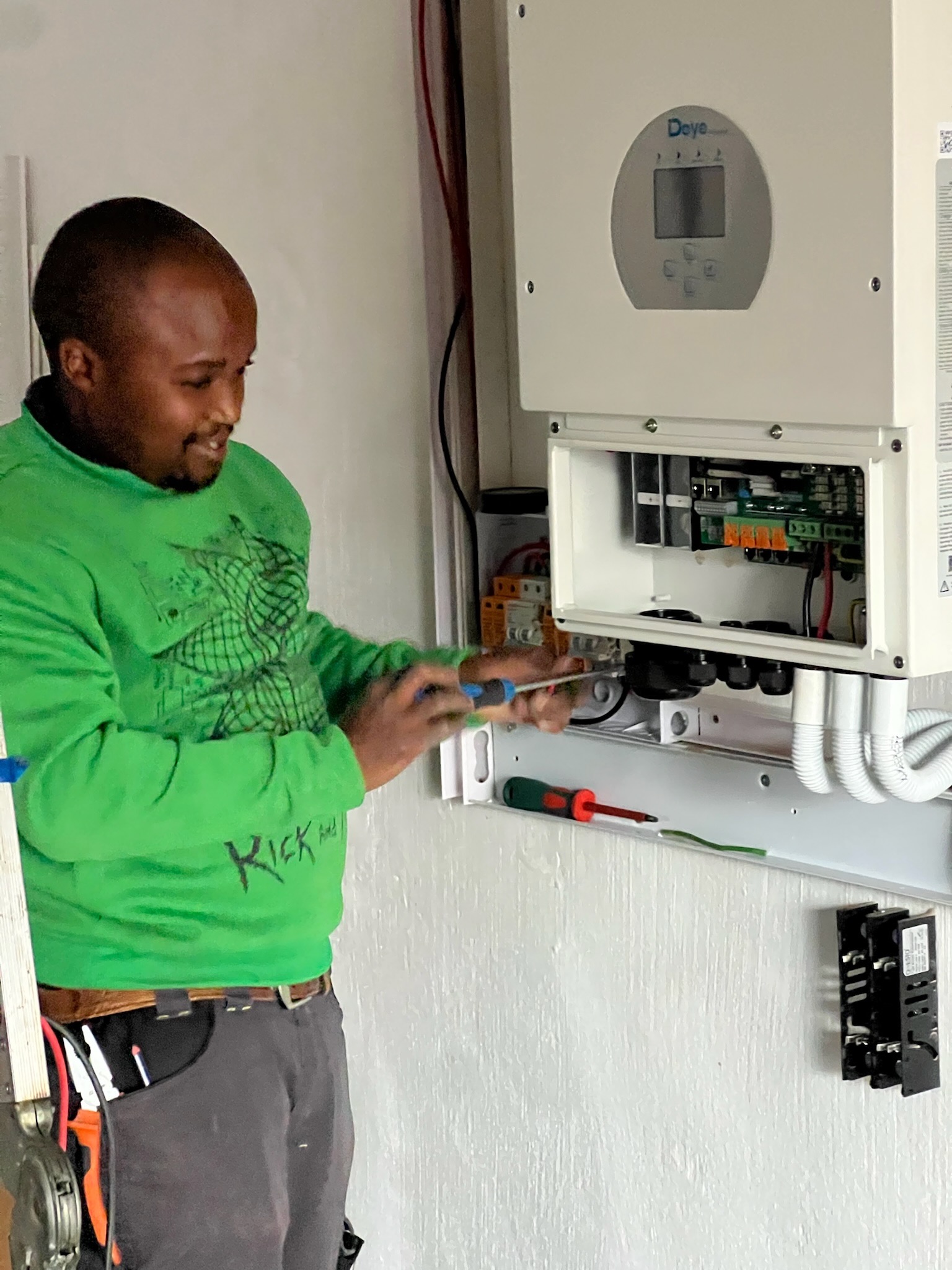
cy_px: 635
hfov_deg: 19.1
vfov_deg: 25.3
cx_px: 476
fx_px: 2824
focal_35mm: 77
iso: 1250
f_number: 2.8
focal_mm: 9
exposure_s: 1/30
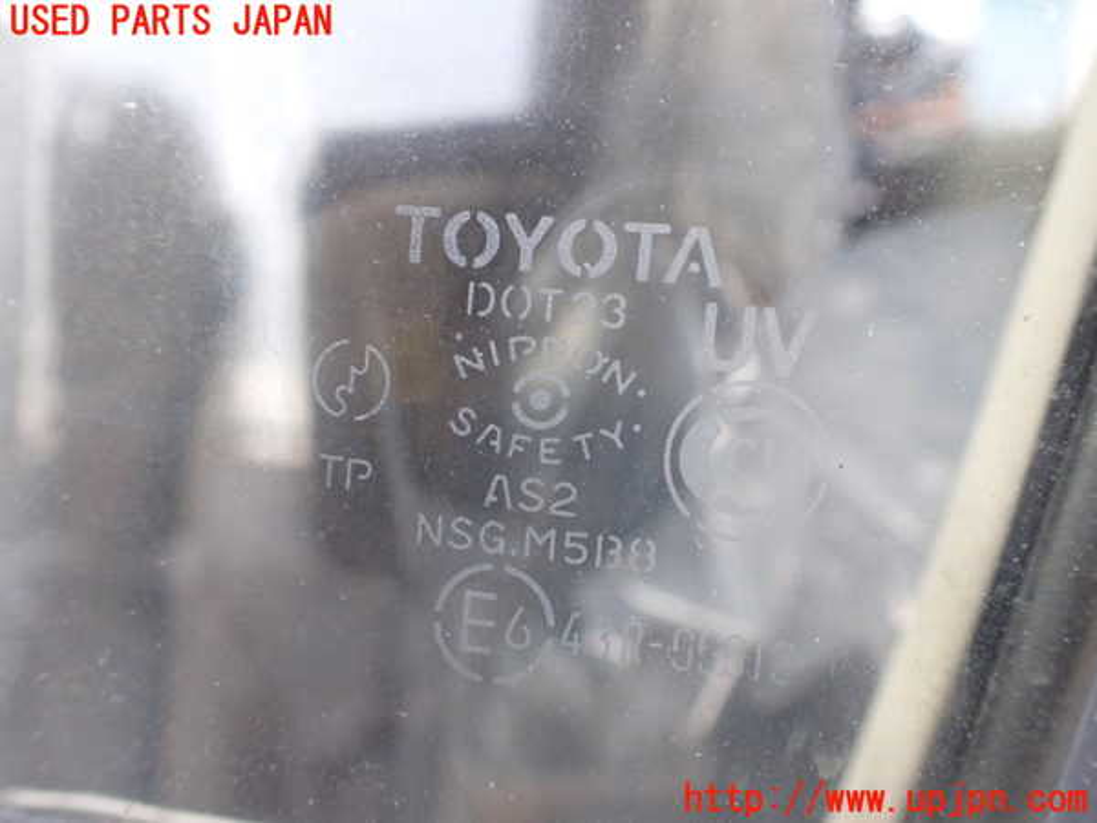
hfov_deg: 60.0
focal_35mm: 30
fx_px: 951
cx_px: 548
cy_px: 412
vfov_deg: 46.8
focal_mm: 5.4
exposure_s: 1/125
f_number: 2.3
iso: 640
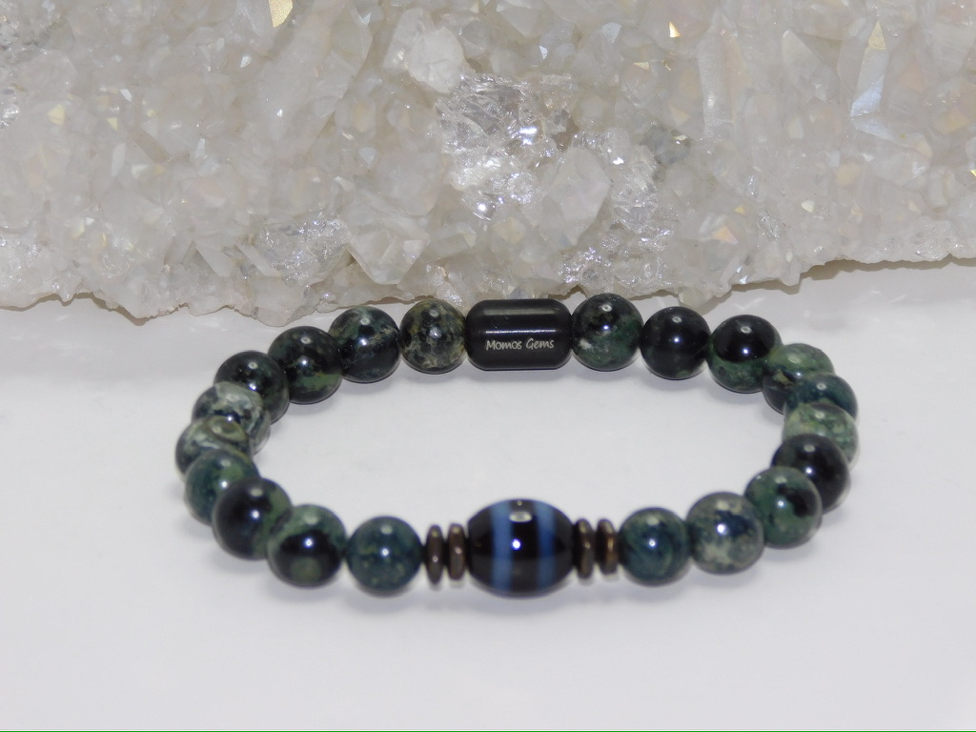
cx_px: 488
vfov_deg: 7.4
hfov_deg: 9.8
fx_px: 5695
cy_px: 366
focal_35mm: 202
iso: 200
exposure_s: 1/60
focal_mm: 35.9
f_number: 5.4
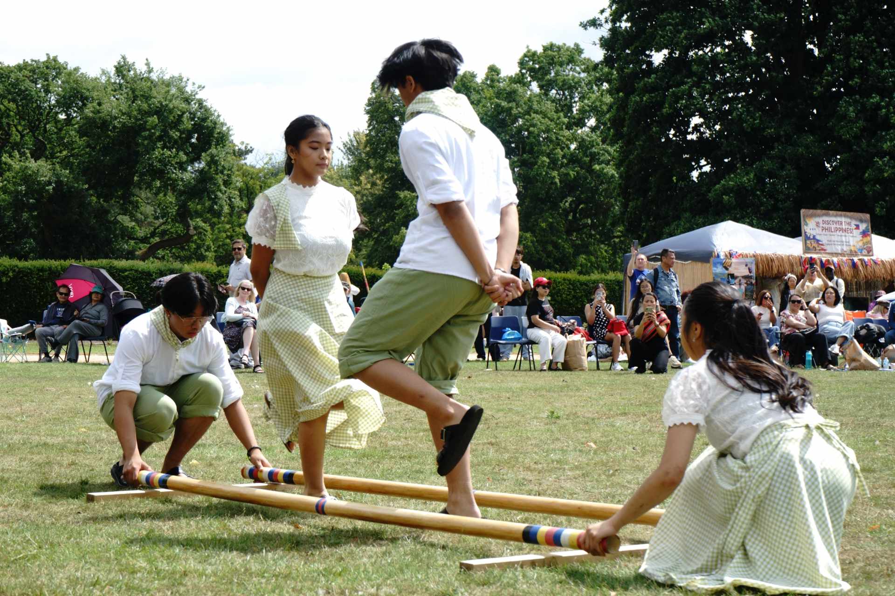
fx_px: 1740
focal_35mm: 70
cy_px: 298
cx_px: 448
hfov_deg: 28.8
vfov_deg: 19.5
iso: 250
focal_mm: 70
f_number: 9
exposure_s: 1/500
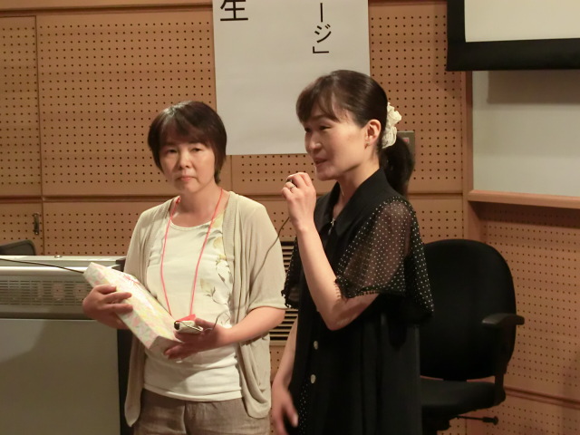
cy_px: 218
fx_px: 1826
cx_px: 290
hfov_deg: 18.0
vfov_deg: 13.6
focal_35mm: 109
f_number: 5.8
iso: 800
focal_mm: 19.1
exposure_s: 1/25
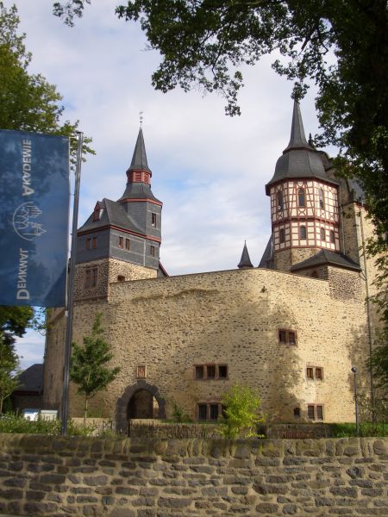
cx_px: 194
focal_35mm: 41
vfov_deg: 45.8
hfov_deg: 35.1
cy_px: 258
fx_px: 613
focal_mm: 6.8
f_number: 4.6
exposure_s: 1/320
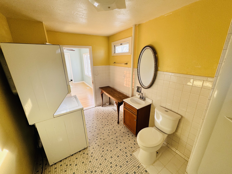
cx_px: 116
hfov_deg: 102.1
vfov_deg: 85.7
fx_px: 94
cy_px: 87
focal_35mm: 14
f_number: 2.2
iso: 100
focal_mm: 2.22
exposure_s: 1/99
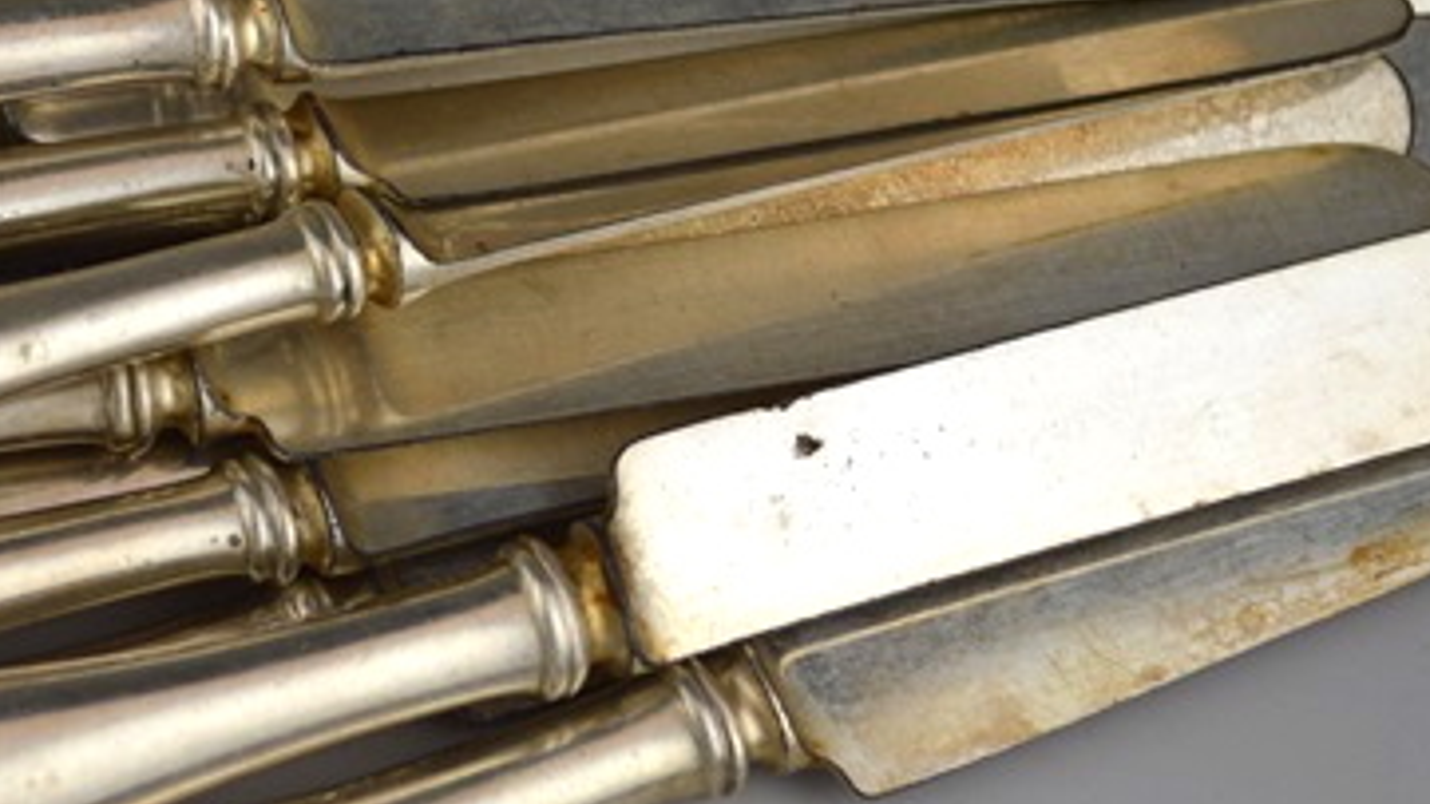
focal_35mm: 110
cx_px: 355
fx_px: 4171
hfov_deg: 19.3
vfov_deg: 11.0
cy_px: 257
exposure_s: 1/100
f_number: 5
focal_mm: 38
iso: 400
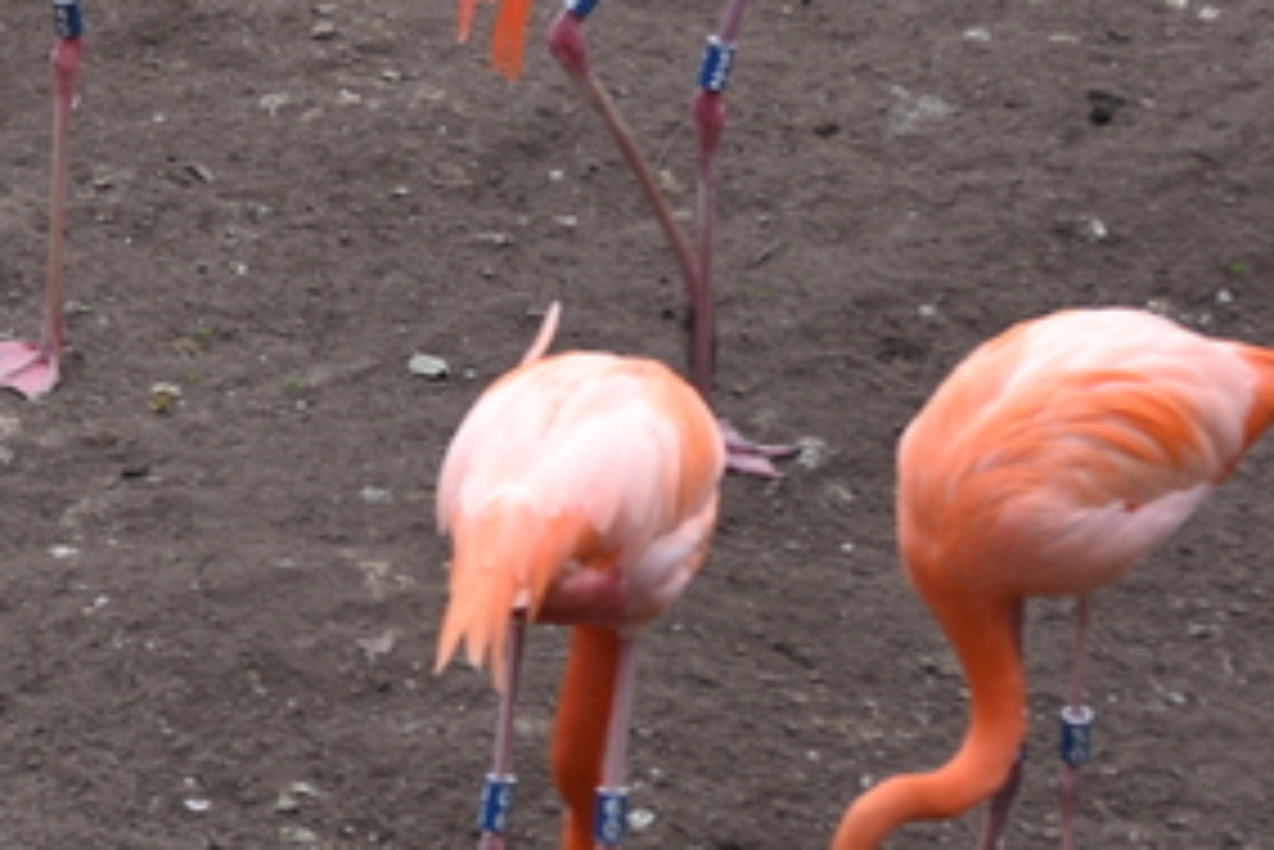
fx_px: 15224
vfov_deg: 3.2
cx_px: -1143
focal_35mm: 430
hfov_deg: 4.7
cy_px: -54
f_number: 5
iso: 100
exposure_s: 1/200
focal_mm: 95
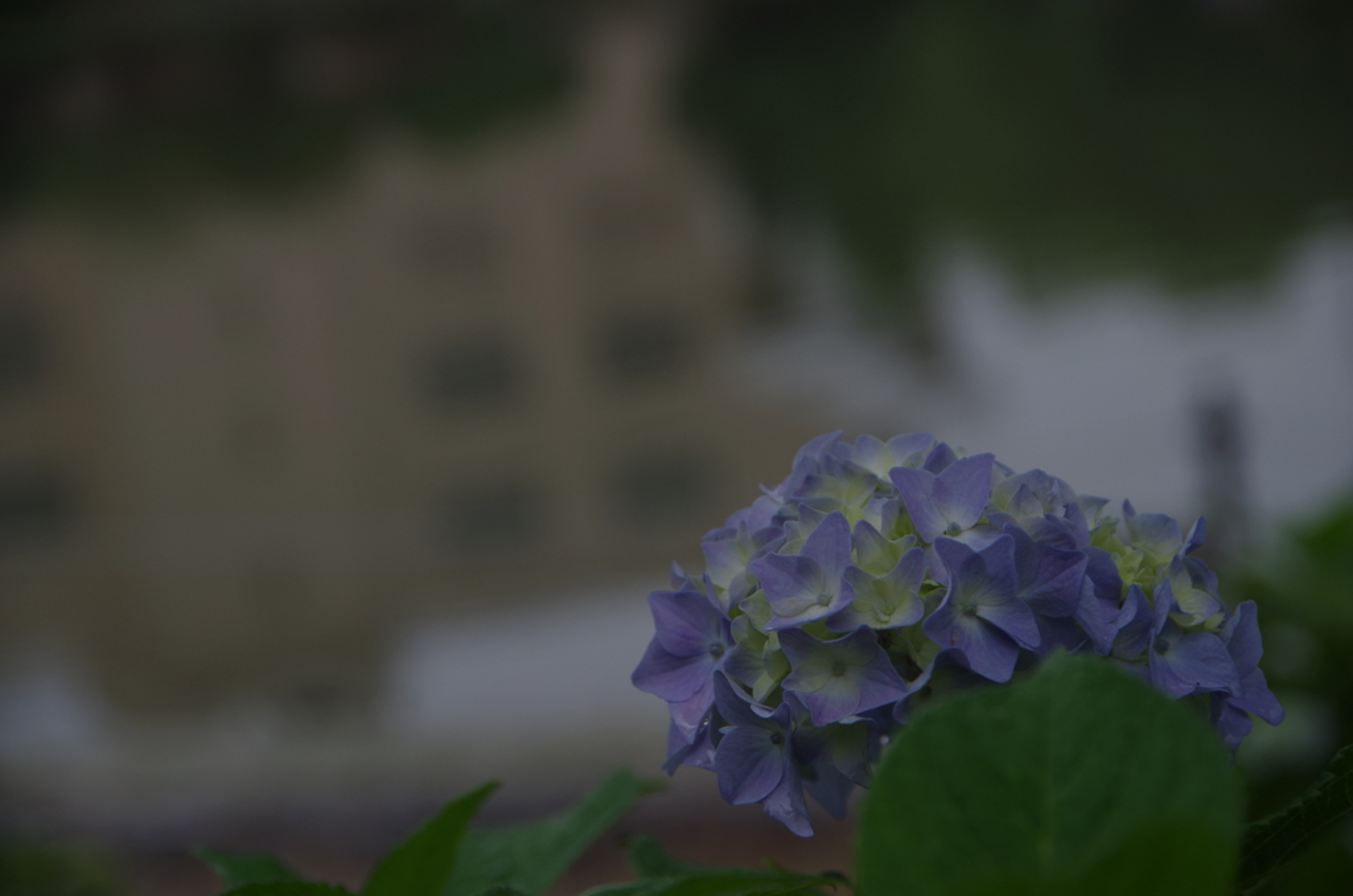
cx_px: 676
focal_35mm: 117
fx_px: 4388
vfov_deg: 11.7
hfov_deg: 17.5
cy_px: 448
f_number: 5.6
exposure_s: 1/400
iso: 200
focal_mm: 78
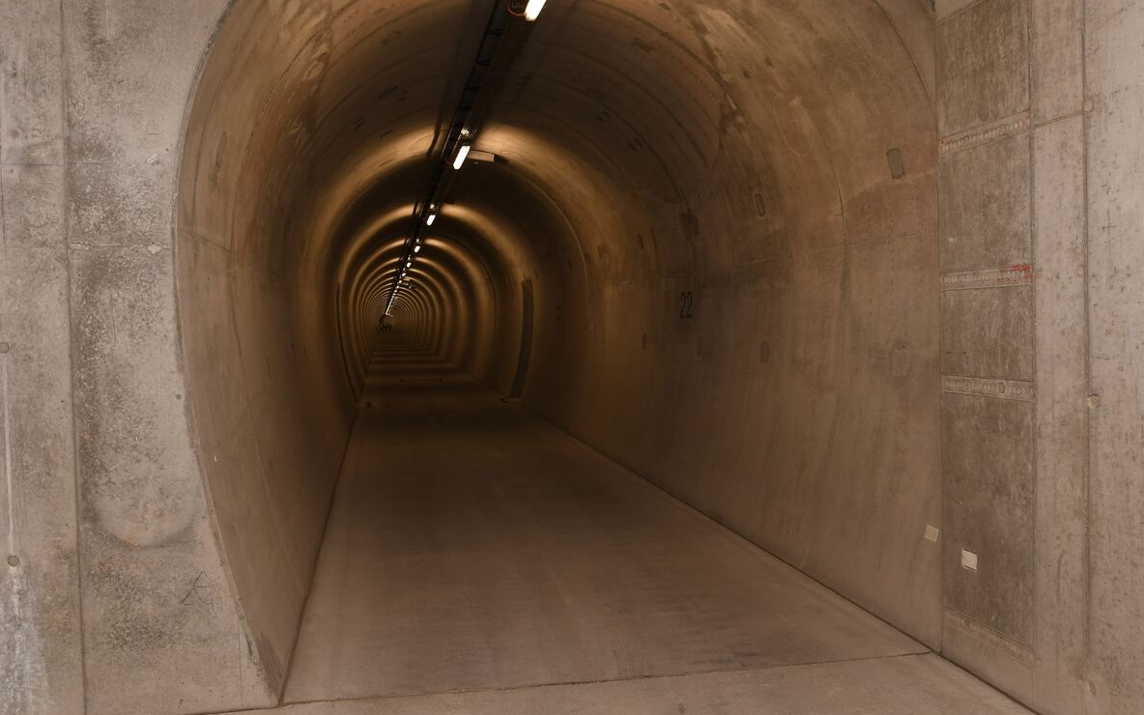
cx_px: 571
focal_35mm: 31
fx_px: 967
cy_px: 355
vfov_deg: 40.6
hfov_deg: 61.2
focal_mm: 20
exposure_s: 1/60
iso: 400
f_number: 4
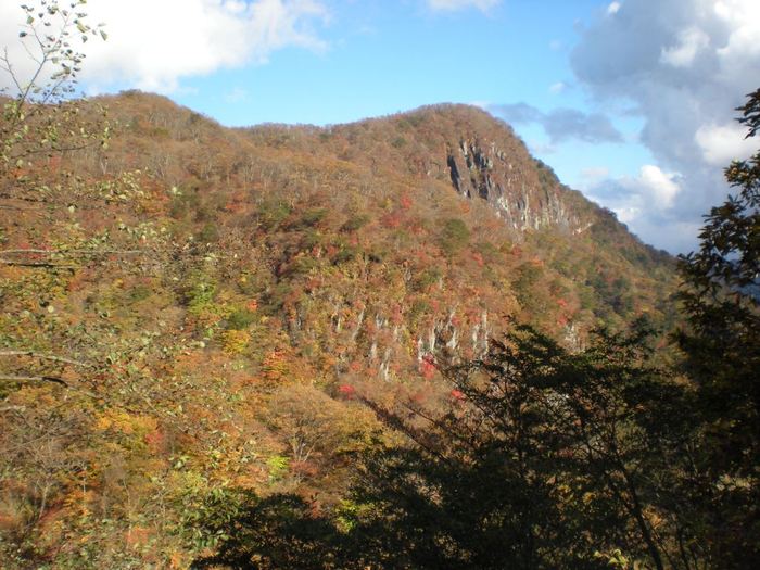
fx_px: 834
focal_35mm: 38
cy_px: 285
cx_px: 380
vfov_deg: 37.7
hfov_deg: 49.0
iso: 64
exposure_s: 1/208
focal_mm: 6.3
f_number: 4.6
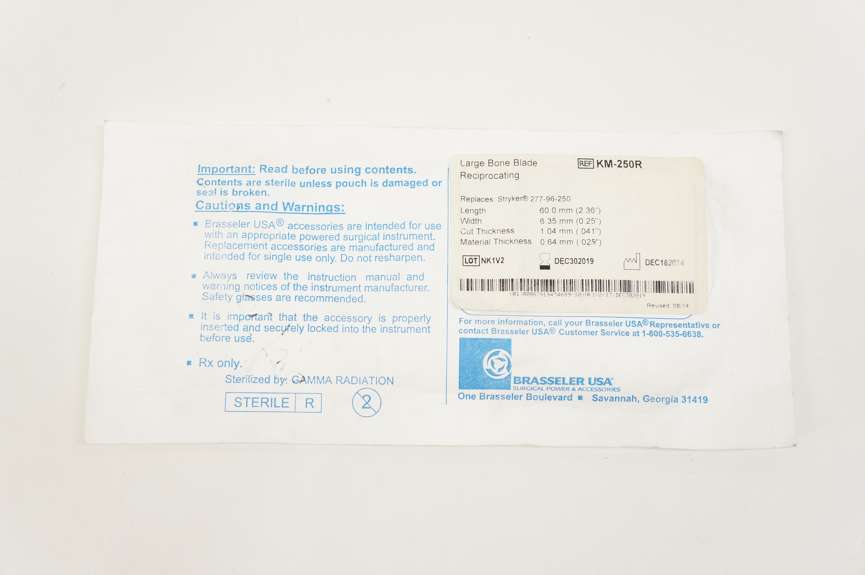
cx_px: 432
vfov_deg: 28.9
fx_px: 1116
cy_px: 288
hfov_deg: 42.4
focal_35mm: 46
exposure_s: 1/60
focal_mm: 31
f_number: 6.3
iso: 400
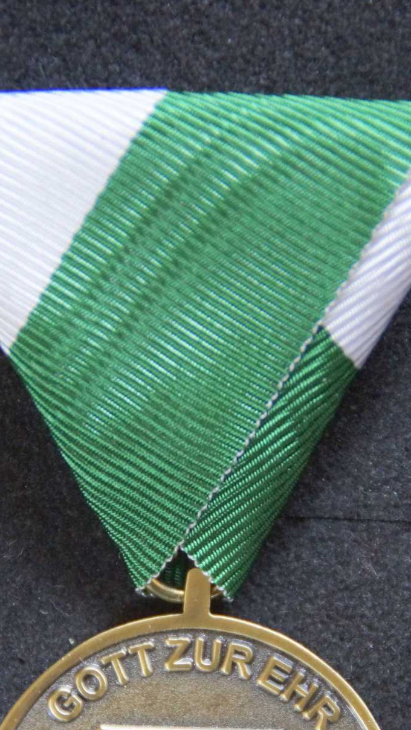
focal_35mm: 316
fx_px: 6118
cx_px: 195
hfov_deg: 3.8
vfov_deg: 6.8
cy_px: 542
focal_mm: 135
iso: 1600
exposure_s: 1/30
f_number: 6.3
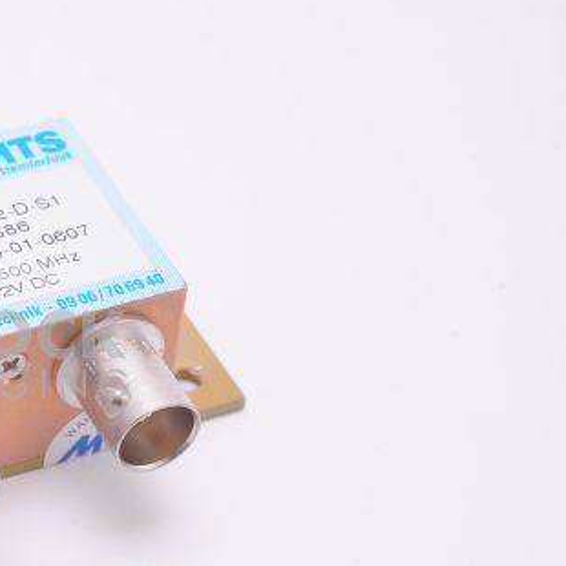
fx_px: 1776
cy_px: 356
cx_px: -53
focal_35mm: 96
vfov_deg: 18.1
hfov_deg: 17.5
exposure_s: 1/125
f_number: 14
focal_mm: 50
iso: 320
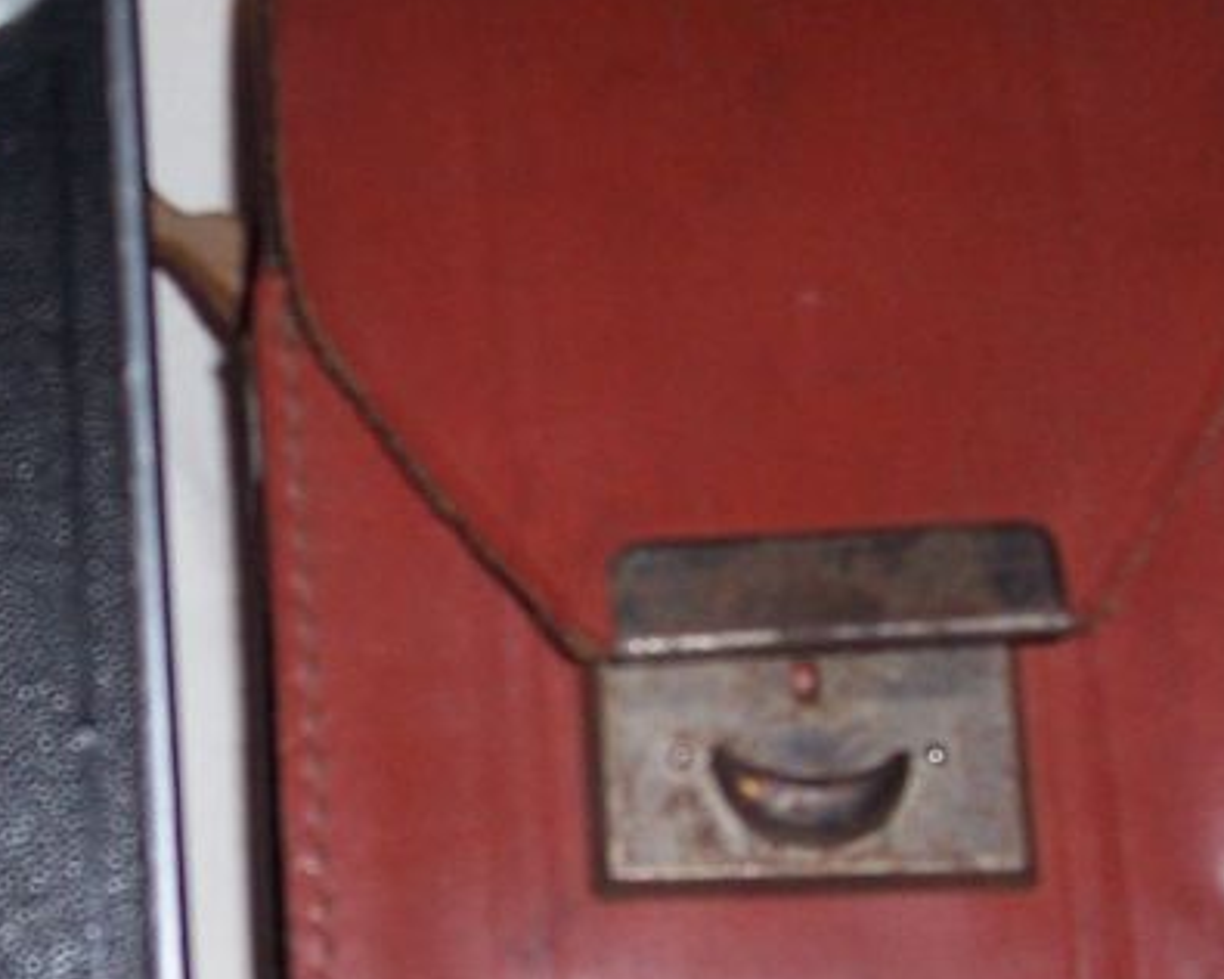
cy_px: 784
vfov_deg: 18.1
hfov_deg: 22.2
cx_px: 121
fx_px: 3043
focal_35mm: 84
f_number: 2.7
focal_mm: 5.6
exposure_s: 1/60
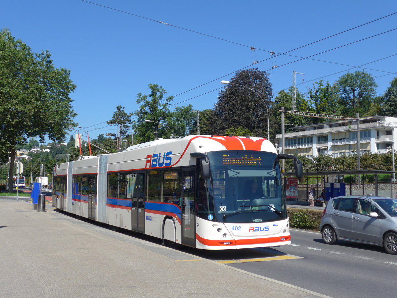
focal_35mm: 44
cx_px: 198
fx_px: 505
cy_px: 149
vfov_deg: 32.9
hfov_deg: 42.9
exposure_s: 1/1600
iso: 80
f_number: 2.8
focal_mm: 9
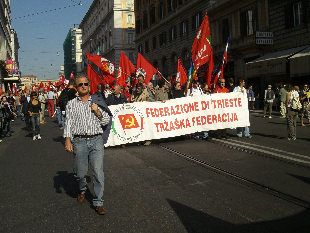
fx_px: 340
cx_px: 155
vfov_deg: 37.7
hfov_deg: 49.0
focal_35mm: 38
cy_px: 116
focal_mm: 6.3
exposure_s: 1/1000
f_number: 4.4
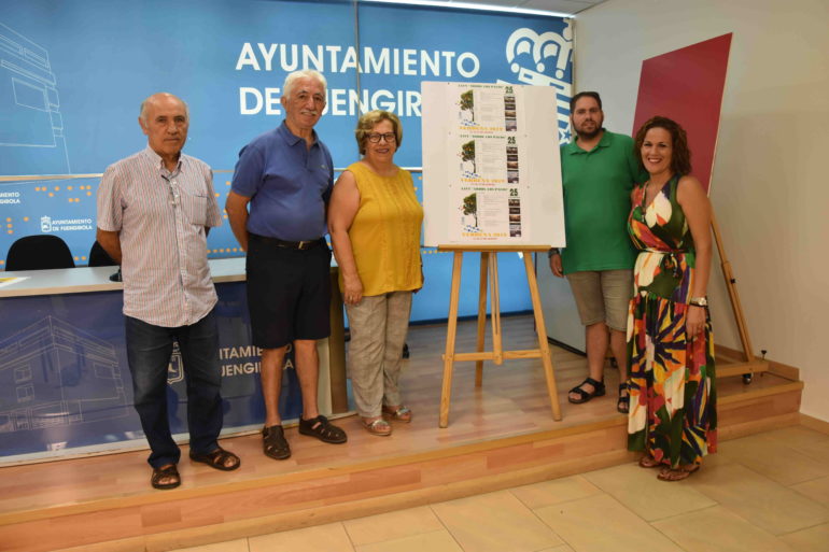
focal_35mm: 27
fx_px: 622
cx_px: 414
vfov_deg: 47.9
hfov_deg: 67.4
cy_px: 276
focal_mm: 18
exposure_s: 1/125
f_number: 5
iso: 800
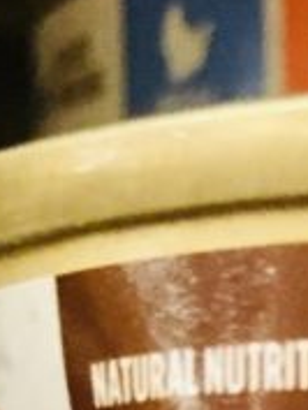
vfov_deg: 9.7
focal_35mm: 168
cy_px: 1123
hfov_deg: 7.9
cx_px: 859
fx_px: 1991
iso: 125
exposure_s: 1/30
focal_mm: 4.15
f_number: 2.2
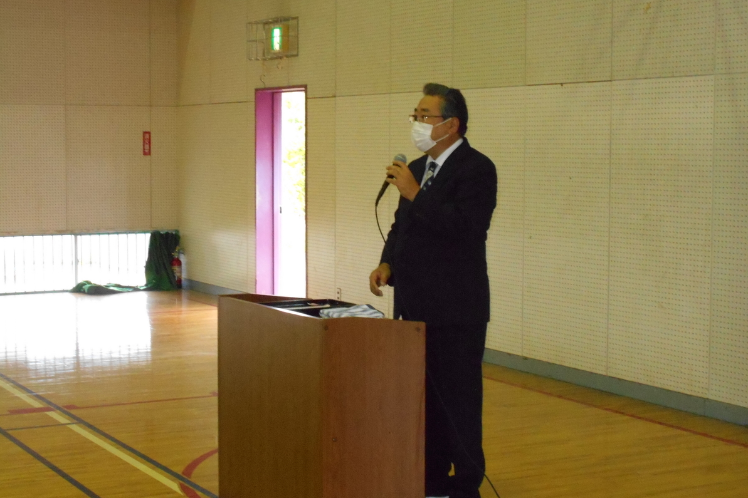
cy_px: 240
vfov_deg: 20.0
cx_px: 374
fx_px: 1413
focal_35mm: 68
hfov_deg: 29.7
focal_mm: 11.6
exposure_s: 1/60
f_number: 5.3
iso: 1000
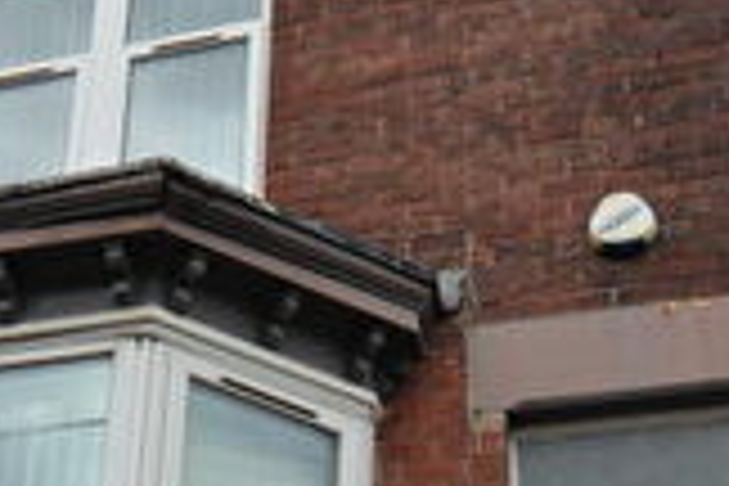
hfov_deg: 30.7
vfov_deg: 19.8
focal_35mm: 65
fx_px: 1316
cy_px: 558
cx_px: 234
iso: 100
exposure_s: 1/160
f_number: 6.3
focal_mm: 10
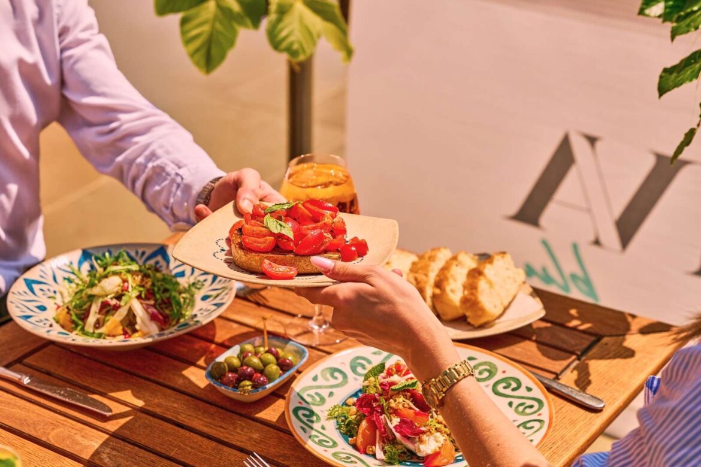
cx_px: 350
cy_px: 234
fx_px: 1363
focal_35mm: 70
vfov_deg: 19.5
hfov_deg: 28.8
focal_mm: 70
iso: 100
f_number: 5
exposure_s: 1/2000
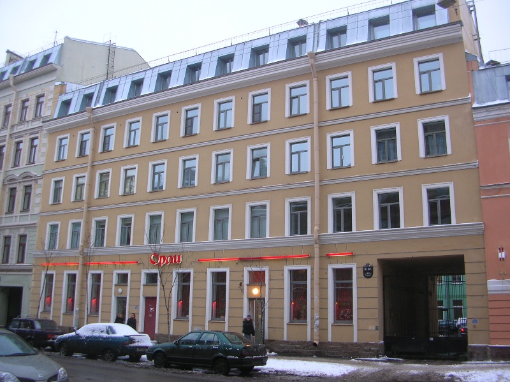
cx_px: 255
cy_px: 191
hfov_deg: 52.7
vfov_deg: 40.7
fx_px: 515
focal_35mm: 35
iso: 50
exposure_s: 1/31.4
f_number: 2.8
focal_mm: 5.8
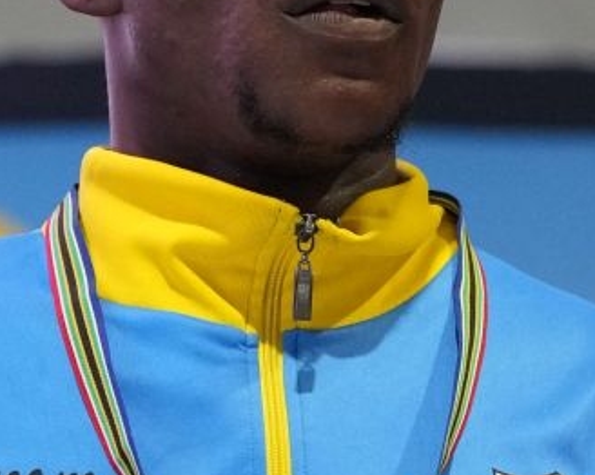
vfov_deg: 1.5
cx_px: 254
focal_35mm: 1030
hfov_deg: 1.9
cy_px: 343
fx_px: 18127
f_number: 2.8
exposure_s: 1/250
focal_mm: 200
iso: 3200
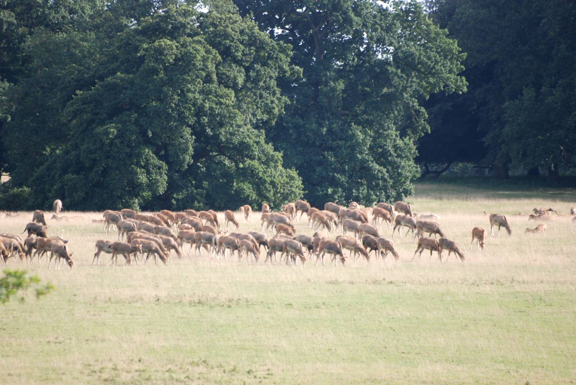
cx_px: 288
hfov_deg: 4.6
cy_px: 192
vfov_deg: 3.1
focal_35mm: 450
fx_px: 7208
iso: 400
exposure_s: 1/400
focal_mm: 300
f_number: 5.6
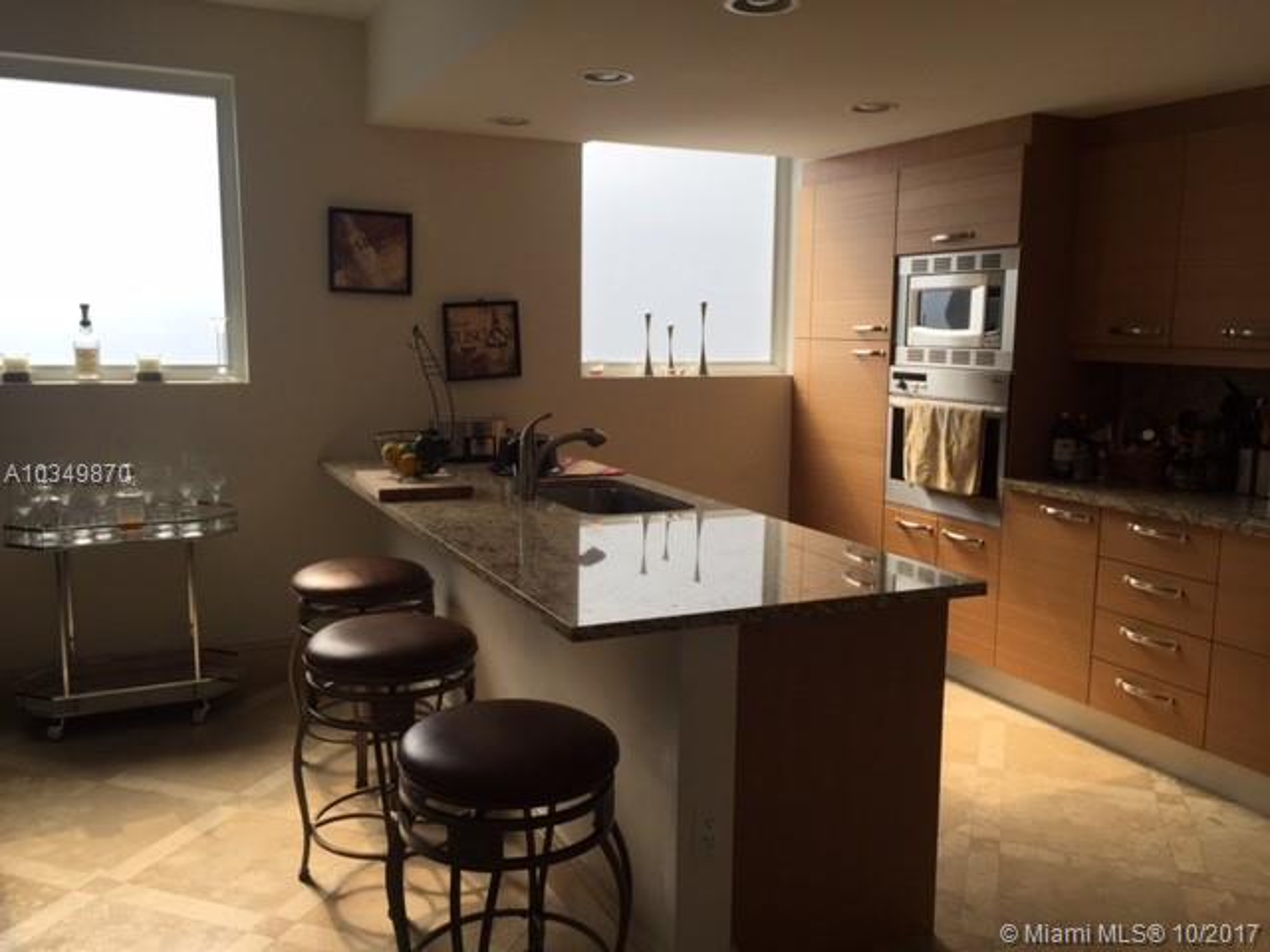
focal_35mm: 29
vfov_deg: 48.2
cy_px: 476
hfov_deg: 61.7
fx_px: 1064
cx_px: 635
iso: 32
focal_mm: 4.15
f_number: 2.2
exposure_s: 1/356
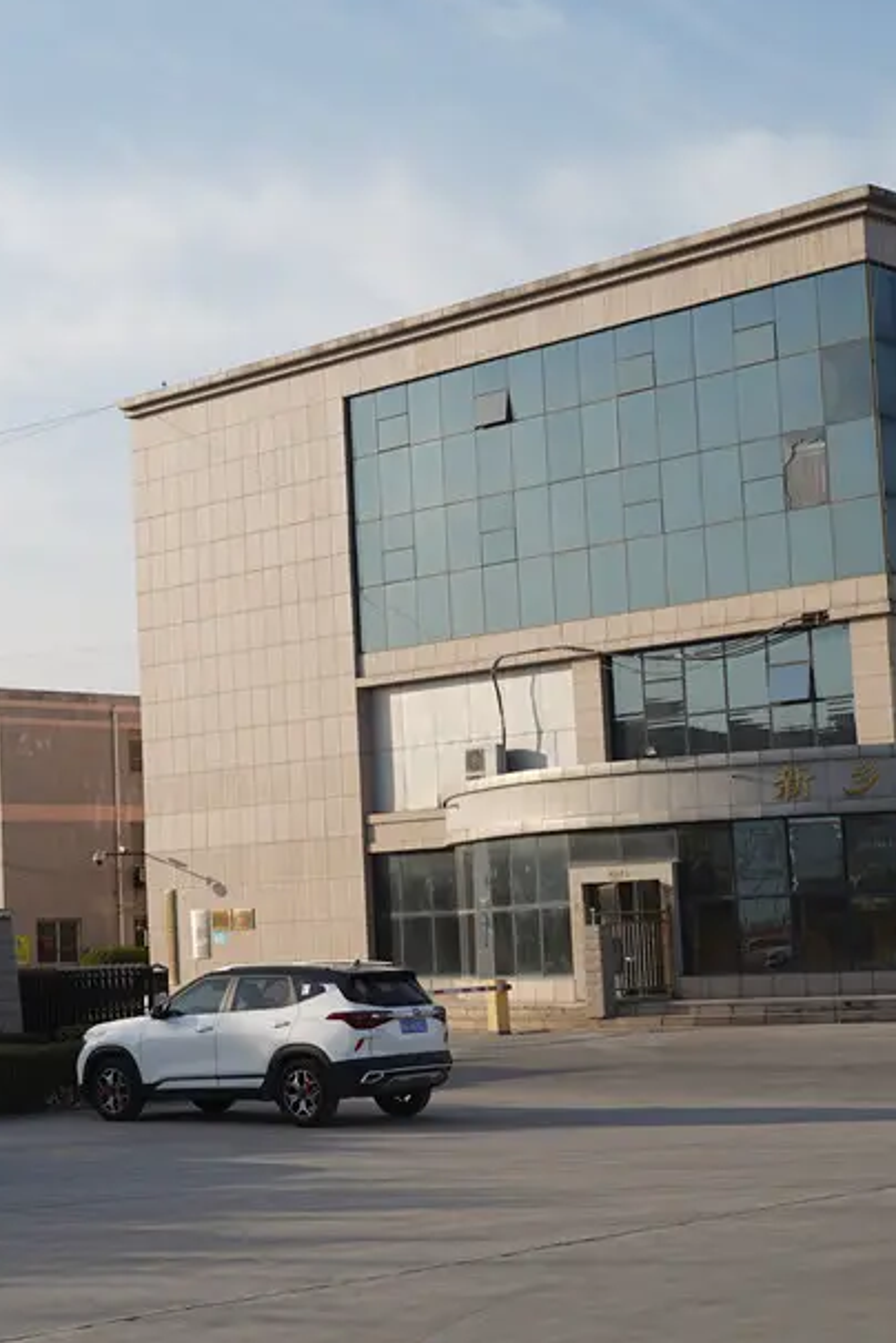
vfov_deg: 30.5
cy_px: 698
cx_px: 160
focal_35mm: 66
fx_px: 2464
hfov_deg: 20.3
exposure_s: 1/320
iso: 50
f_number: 4.5
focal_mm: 40
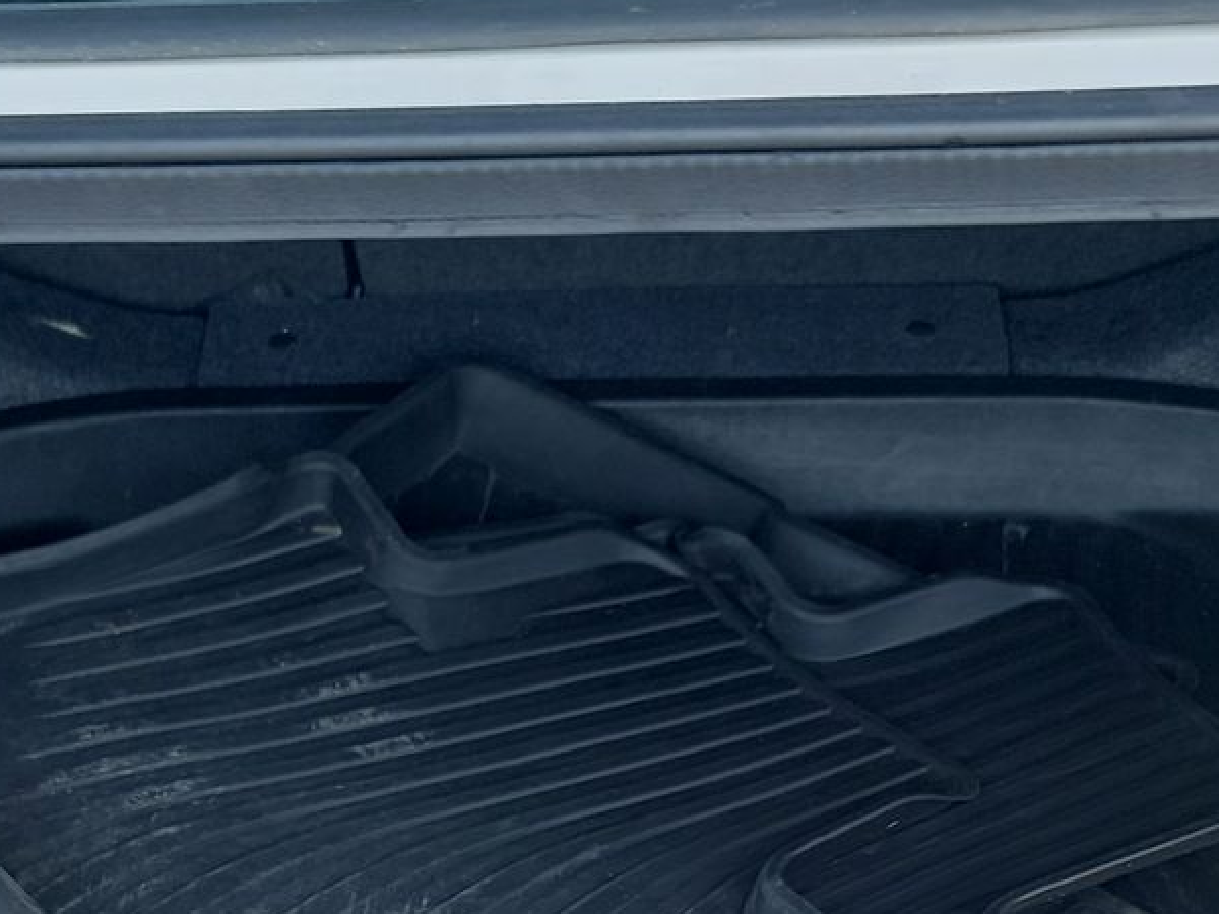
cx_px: 431
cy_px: 1135
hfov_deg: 30.1
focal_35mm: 64
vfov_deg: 21.1
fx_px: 2254
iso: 50
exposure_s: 1/143
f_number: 1.8
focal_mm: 6.7
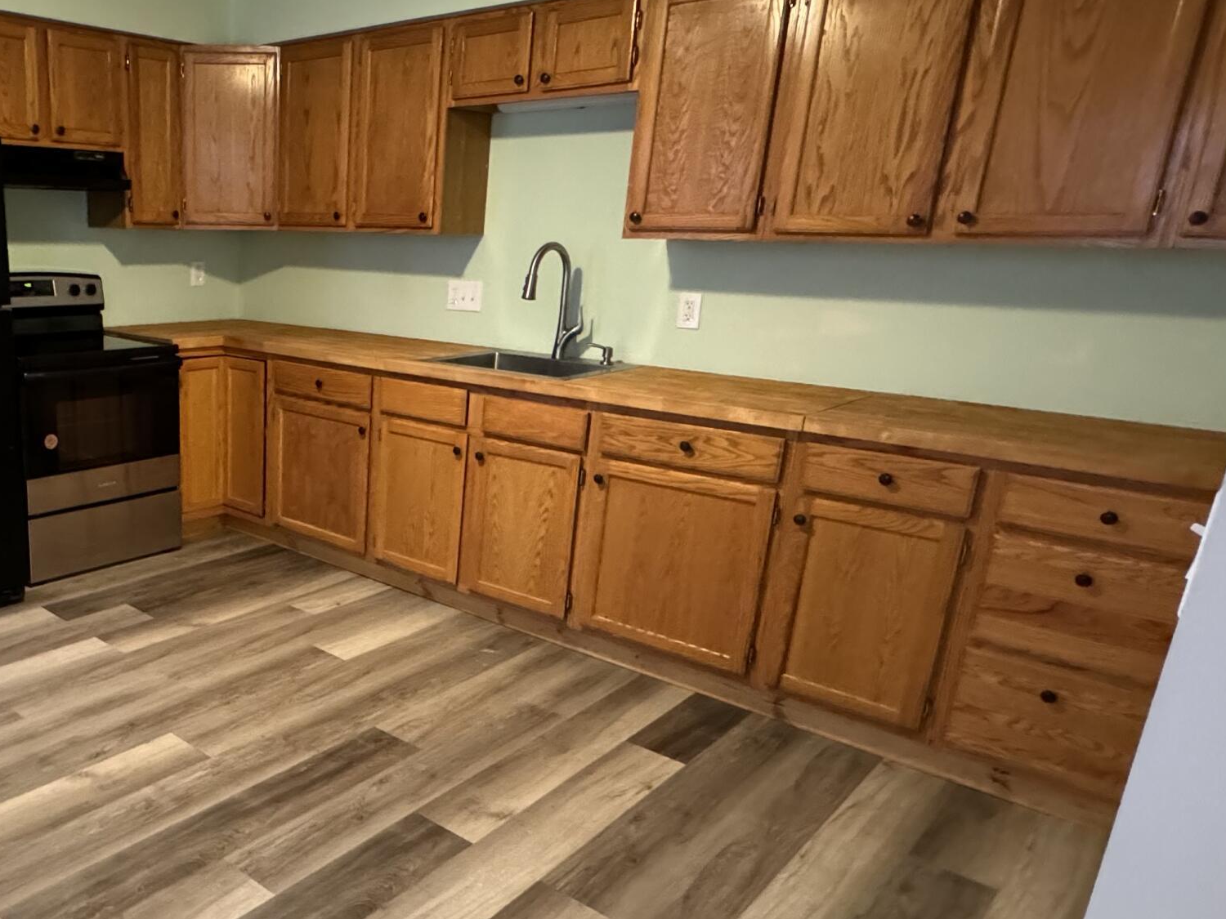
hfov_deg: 59.4
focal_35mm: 28
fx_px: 992
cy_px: 536
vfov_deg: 49.5
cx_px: 280
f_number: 2.2
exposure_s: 1/60
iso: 1250
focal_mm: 2.22
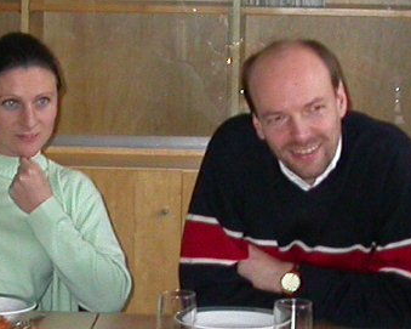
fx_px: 2128
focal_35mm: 175
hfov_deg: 11.0
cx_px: 89
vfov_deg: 8.8
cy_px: 242
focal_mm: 7.85
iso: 200
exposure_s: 1/60
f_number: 2.6
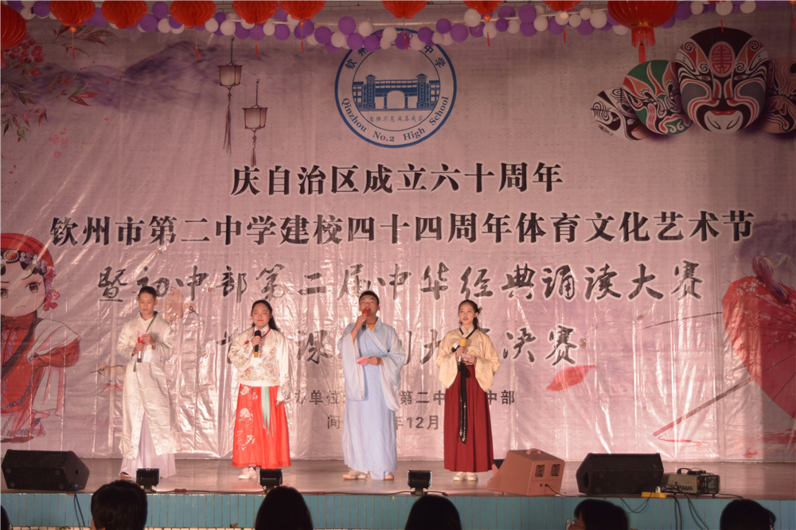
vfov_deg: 23.8
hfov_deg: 35.1
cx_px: 398
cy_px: 265
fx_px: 1260
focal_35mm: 57
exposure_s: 1/100
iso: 320
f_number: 4.8
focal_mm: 38
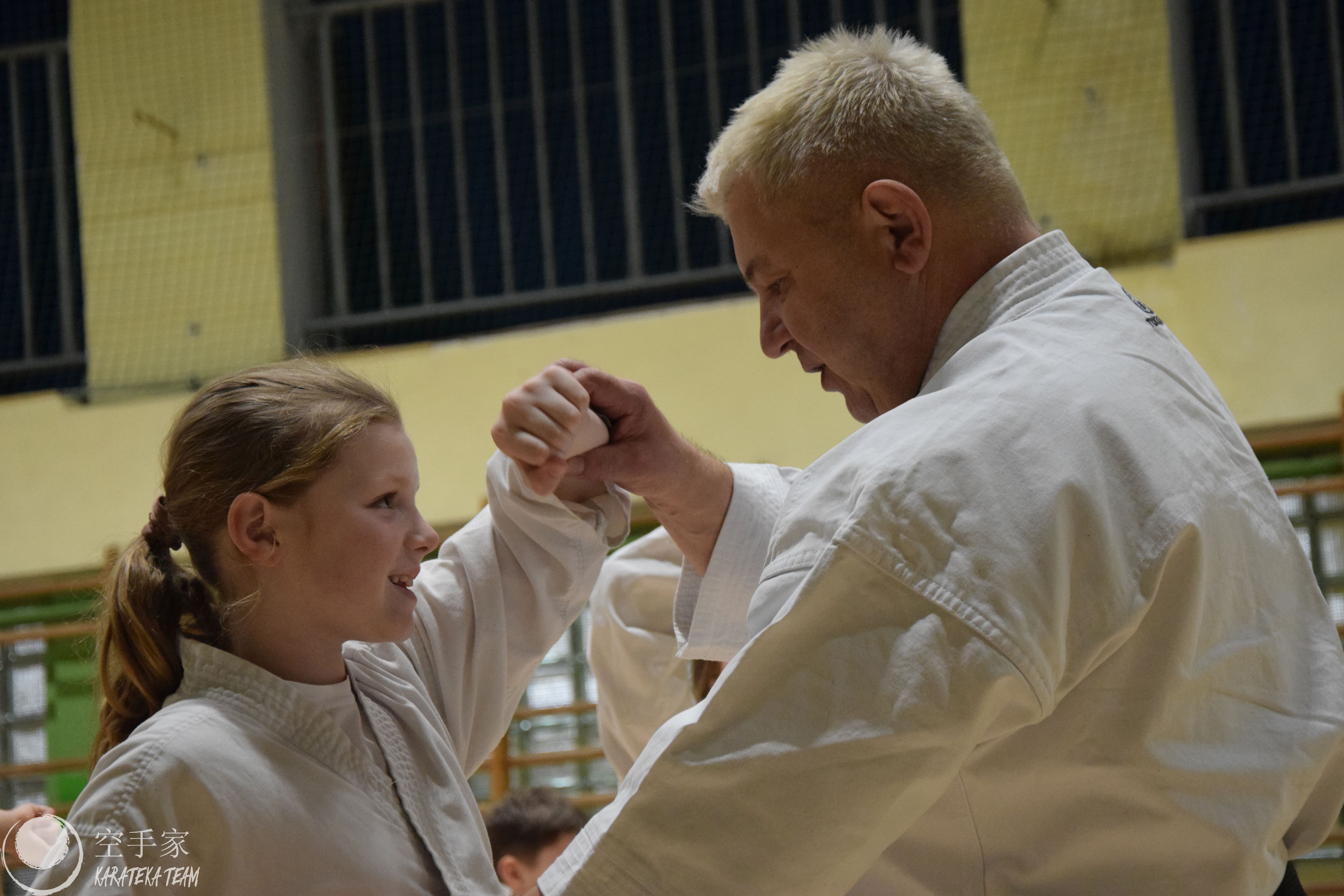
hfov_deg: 20.6
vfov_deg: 13.8
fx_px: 3696
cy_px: 448
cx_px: 672
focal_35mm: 99
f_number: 5.3
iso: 3200
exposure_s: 1/250
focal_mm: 66
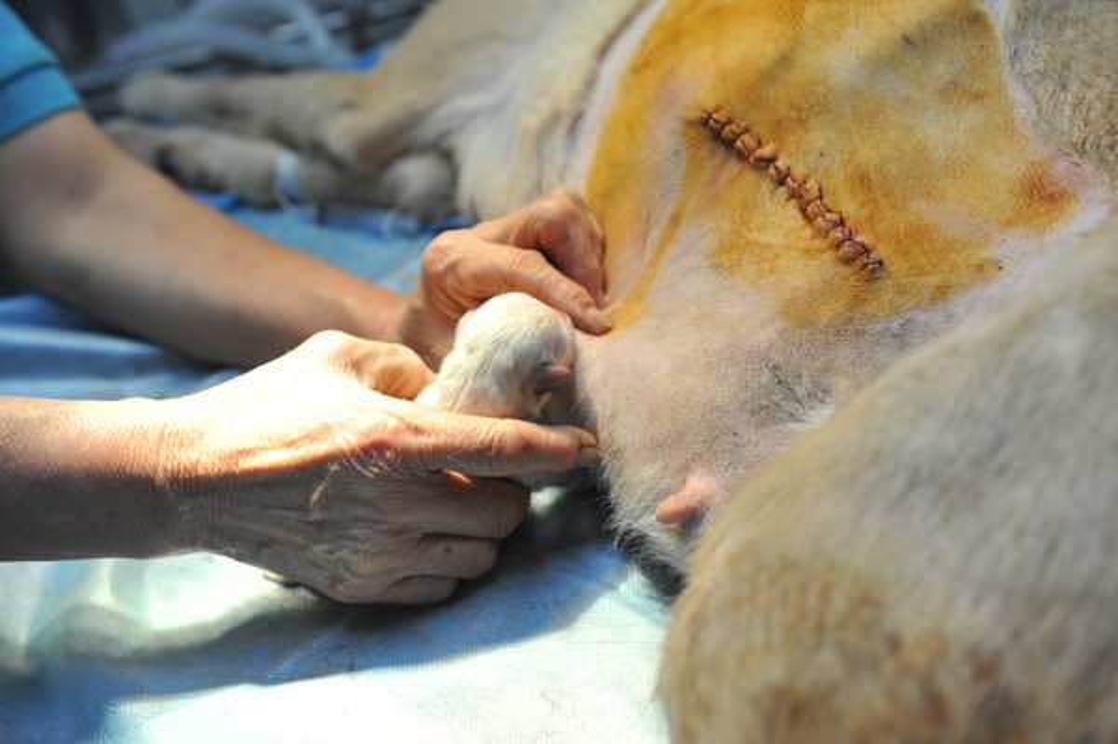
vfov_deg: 33.3
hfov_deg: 48.5
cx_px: 559
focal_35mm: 40
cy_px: 372
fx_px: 1241
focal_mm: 40
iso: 1600
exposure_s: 1/160
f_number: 4
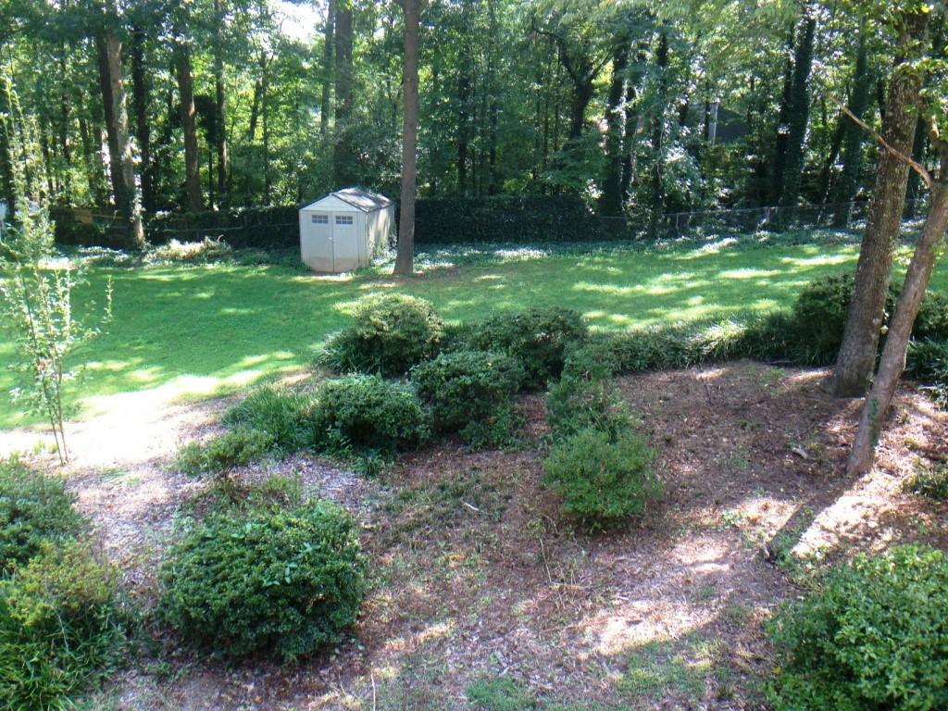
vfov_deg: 42.9
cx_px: 474
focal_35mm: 33
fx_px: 904
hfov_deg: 55.4
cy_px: 356
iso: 80
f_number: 2.4
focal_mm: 4.13
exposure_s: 1/120
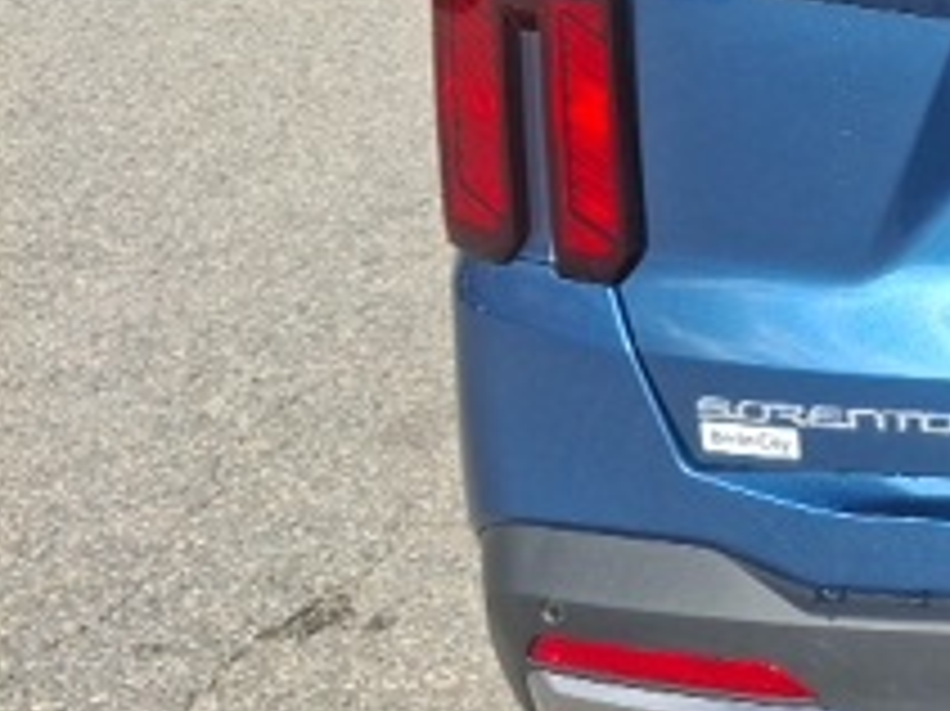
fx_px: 2085
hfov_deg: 21.4
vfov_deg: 19.0
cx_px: 1436
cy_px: 76
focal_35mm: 76
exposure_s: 1/1567
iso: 30
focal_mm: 4.69
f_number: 1.8
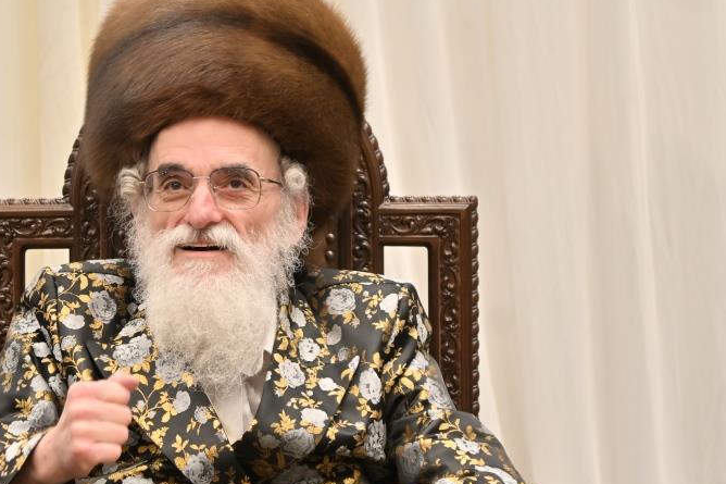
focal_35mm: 276
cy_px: 226
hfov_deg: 7.5
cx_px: 246
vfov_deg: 5.0
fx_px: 5564
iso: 160
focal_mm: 120
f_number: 4
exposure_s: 1/100
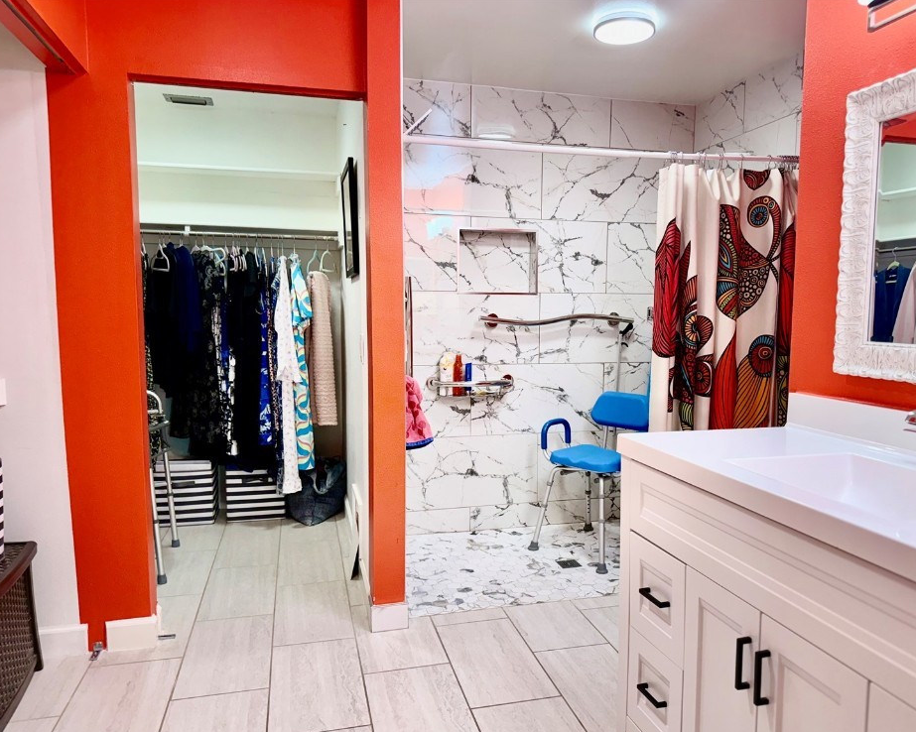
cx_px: 496
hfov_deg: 65.9
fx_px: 705
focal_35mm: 26
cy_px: 377
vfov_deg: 54.9
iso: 125
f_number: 1.78
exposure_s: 1/120
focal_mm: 6.76
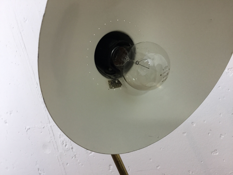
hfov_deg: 58.4
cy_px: 88
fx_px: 209
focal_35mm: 31
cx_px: 116
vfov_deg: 45.4
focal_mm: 3.3
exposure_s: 1/33
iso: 32
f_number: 2.4
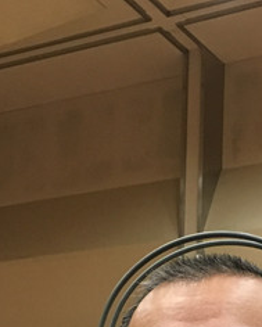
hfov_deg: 14.8
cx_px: 194
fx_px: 1007
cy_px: 489
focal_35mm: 104
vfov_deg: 16.8
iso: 200
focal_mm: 4.15
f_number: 2.2
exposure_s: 1/33
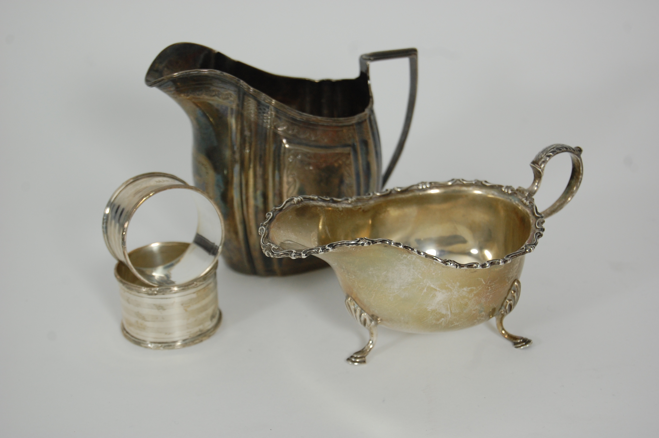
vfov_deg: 16.5
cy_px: 219
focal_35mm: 82
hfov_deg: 24.6
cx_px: 330
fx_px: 1509
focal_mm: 55
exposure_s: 1/40
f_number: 5.6
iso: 400
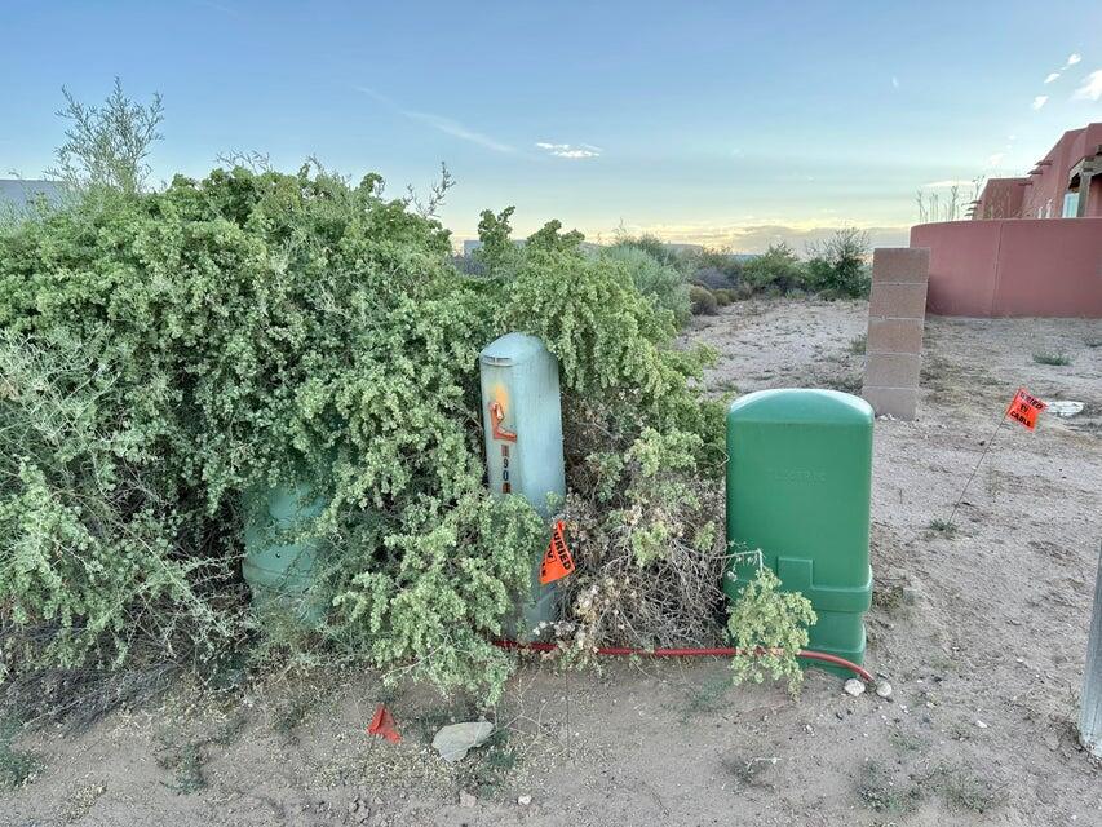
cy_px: 414
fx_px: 764
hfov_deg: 71.6
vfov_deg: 56.8
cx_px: 551
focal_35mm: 24
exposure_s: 1/615
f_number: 1.78
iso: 80
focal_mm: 6.86
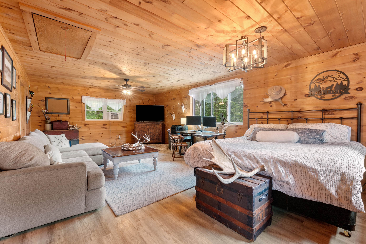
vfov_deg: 77.3
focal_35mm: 15
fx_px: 152
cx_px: 183
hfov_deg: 100.4
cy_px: 122
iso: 320
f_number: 11
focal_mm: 15
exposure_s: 1.6
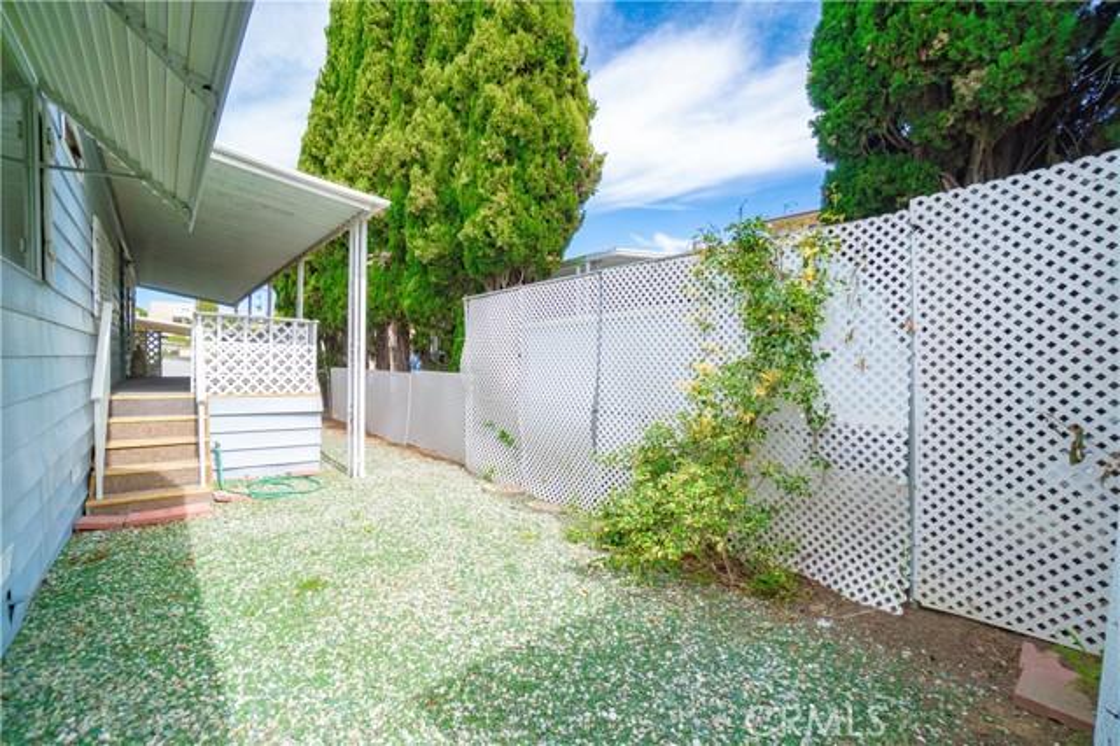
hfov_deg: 100.4
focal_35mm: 15
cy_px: 373
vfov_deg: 77.3
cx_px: 560
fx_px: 466
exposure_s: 1/125
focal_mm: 10
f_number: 7.1
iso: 100
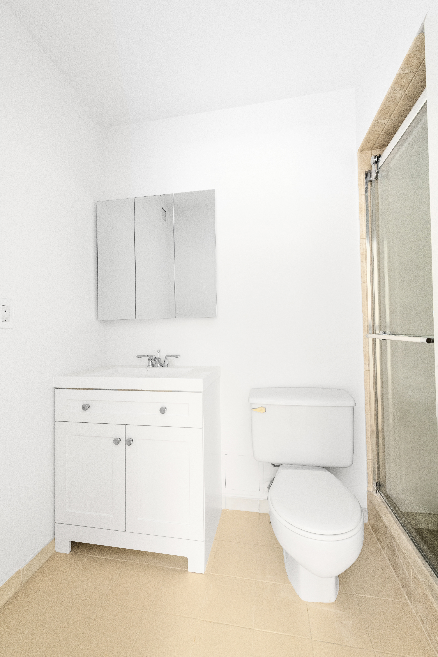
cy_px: 328
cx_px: 219
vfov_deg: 96.7
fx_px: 292
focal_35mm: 16
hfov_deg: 73.7
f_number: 9
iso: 1600
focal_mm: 16
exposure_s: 6
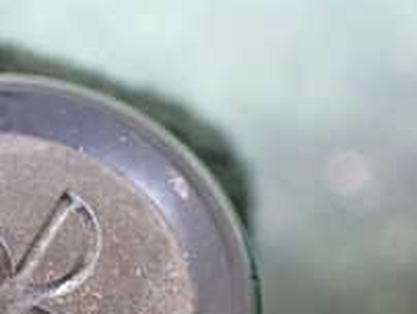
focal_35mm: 89
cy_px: 297
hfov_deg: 21.2
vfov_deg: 16.4
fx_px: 1073
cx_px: -8
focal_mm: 5.4
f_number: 2.3
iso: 800
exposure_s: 1/30
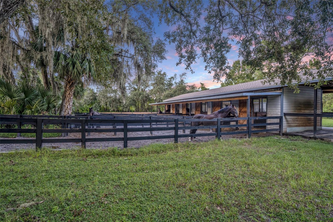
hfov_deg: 88.4
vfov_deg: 65.9
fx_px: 171
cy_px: 111
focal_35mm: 18
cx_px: 166
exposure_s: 1/2.5
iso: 400
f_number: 8
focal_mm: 18.5
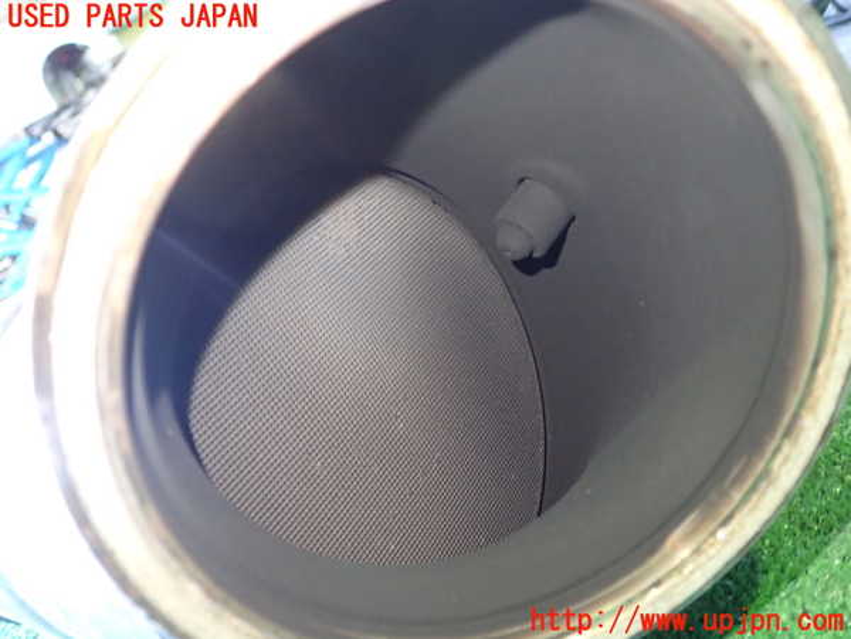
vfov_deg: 46.8
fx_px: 738
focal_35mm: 30
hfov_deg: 60.0
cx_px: 426
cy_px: 320
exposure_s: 1/30
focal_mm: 5.4
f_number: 2.3
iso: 800
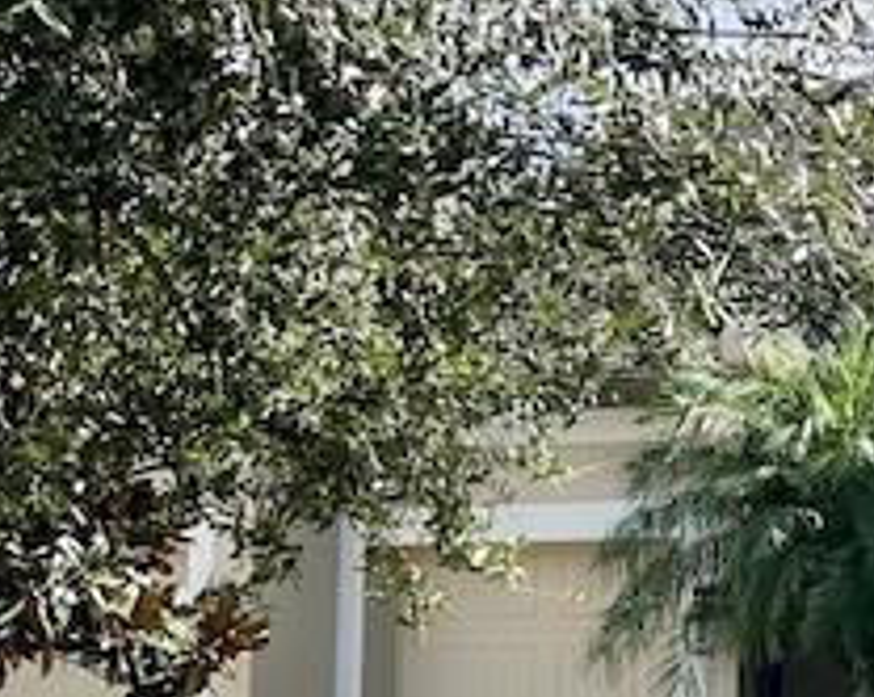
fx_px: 3230
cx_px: 1345
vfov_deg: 12.3
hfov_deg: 14.3
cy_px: 529
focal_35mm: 125
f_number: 1.6
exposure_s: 1/2012
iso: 32
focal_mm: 5.1
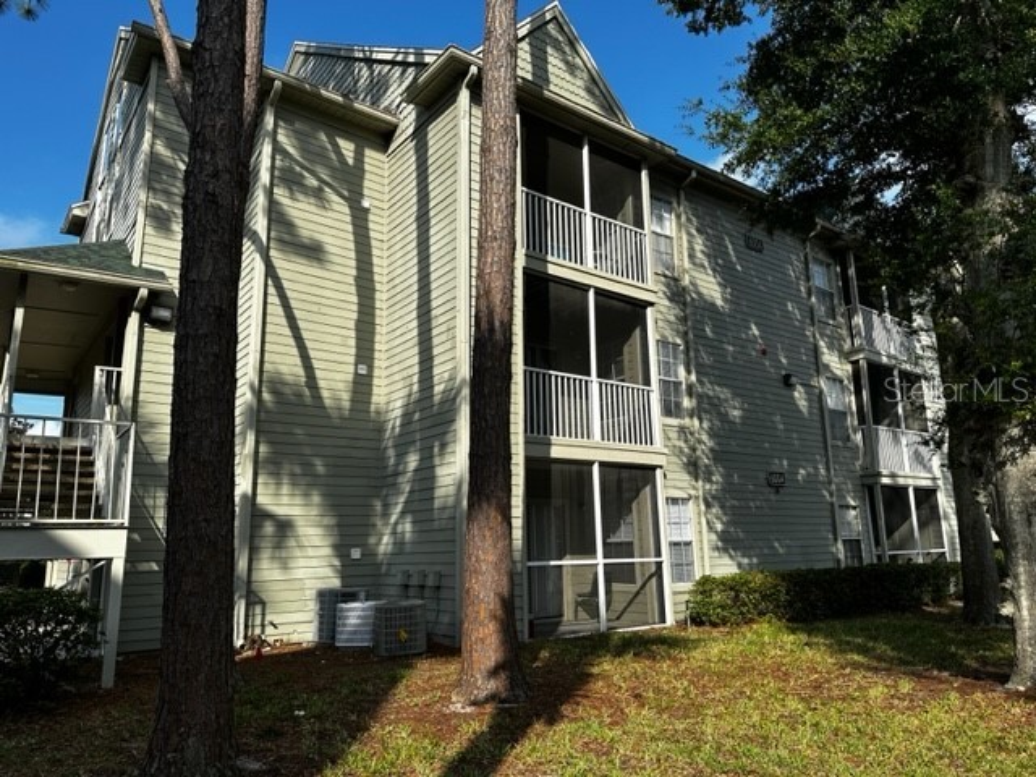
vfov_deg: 56.8
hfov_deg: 71.6
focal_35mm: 24
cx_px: 518
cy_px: 388
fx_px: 718
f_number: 1.78
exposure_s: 1/3472
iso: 80
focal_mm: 6.86
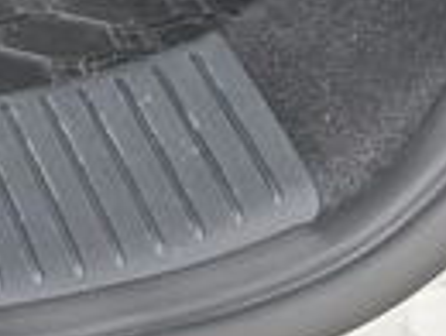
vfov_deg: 7.1
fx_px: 2336
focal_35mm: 181
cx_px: -937
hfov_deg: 8.8
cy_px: -771
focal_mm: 6.3
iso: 40
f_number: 1.7
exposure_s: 1/180
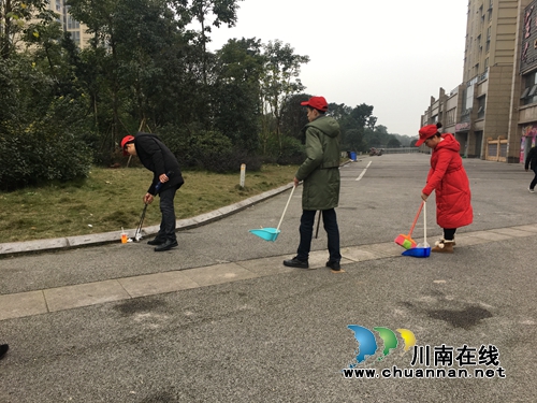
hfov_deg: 61.7
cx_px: 268
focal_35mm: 29
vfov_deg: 48.2
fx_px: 450
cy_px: 202
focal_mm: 4.15
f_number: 2.2
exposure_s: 1/100
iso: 32
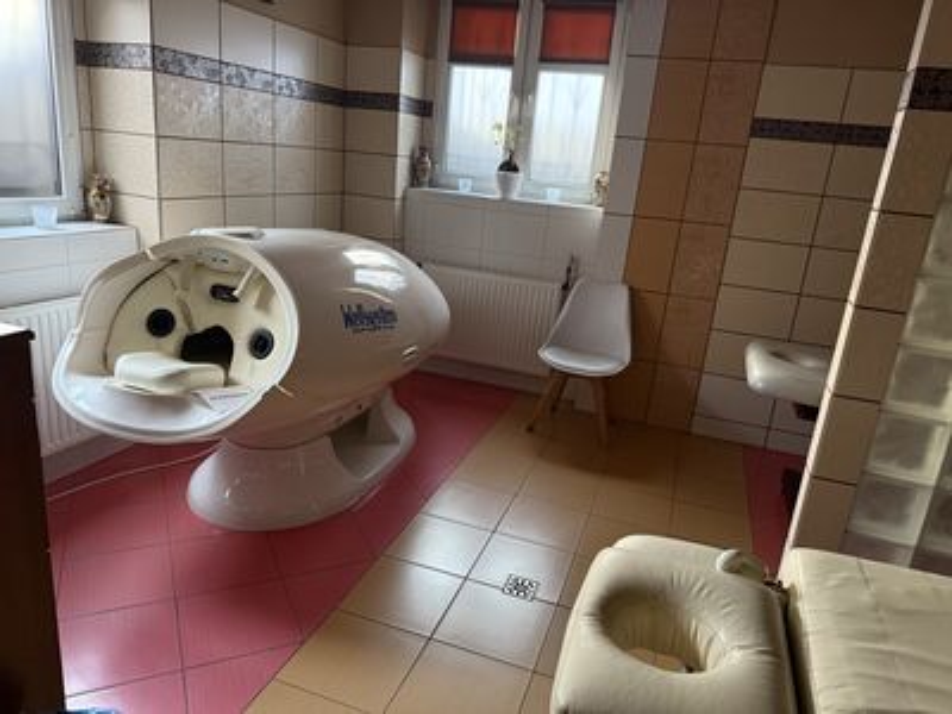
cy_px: 357
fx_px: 660
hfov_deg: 71.6
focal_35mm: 24
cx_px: 476
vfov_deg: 56.8
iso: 500
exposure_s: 1/50
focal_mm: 6.76
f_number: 1.78
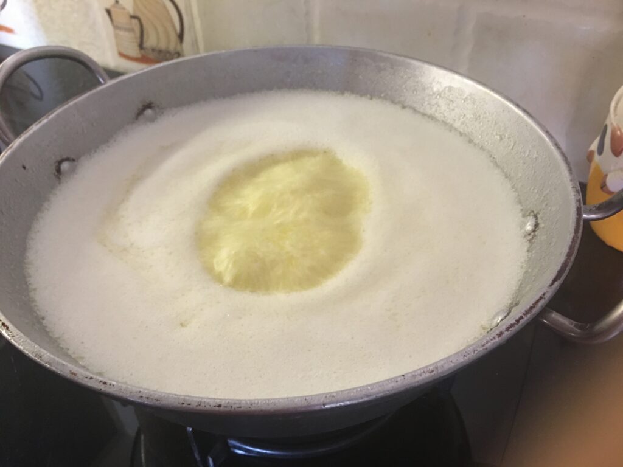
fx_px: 522
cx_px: 312
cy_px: 234
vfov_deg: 48.2
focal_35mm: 29
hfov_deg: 61.7
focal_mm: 4.15
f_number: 2.2
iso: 125
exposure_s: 1/8
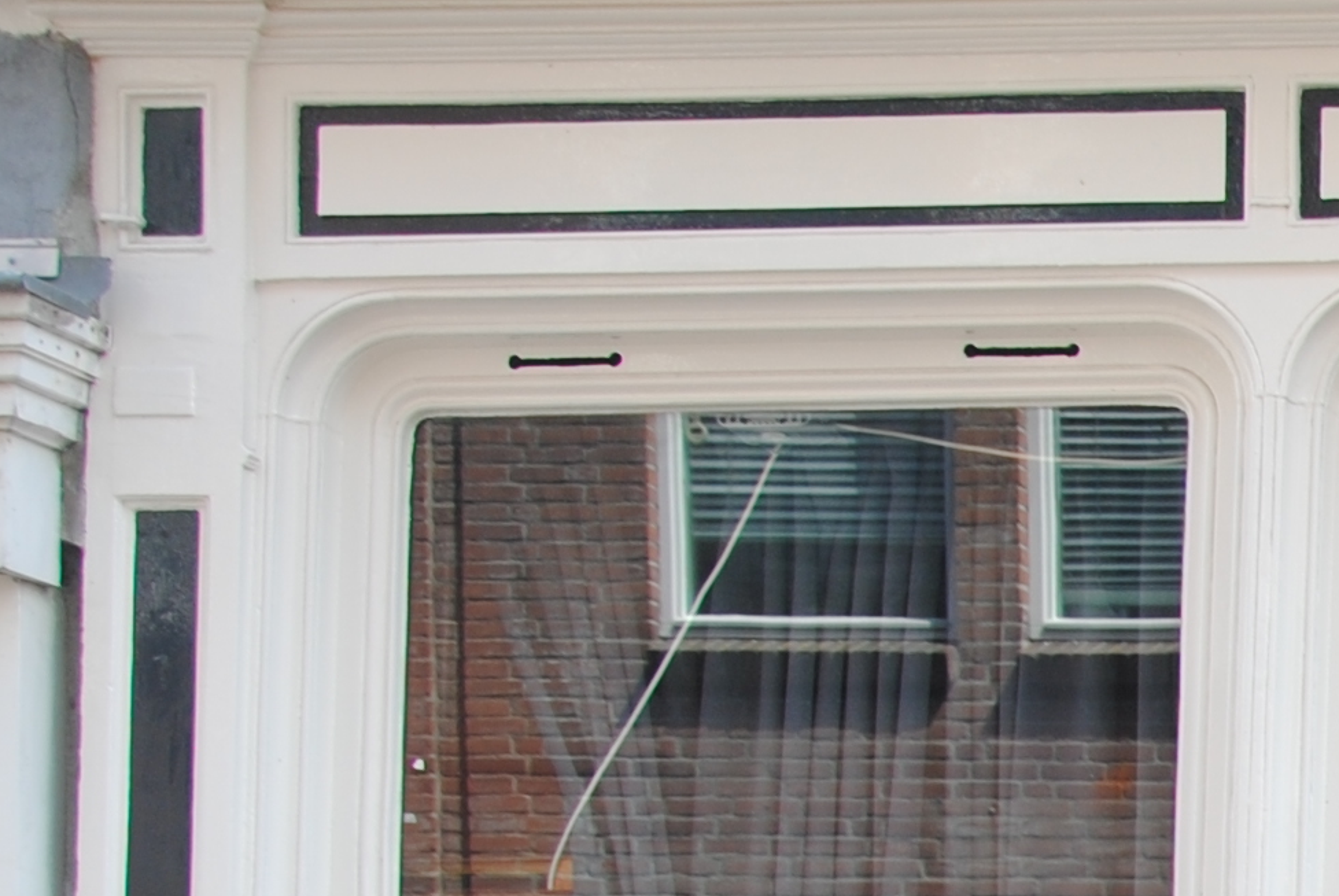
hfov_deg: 14.3
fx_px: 4653
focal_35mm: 125
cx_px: 2446
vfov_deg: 10.6
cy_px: 1398
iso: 125
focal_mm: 21
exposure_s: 1/125
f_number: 5.6
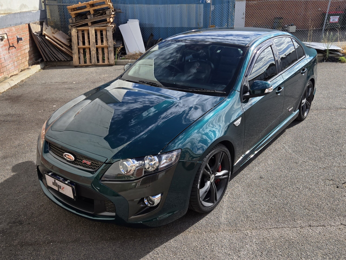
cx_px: 173
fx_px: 230
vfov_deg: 58.9
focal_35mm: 23
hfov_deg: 73.9
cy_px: 130
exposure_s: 1/3333
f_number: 1.8
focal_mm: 5.4
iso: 50
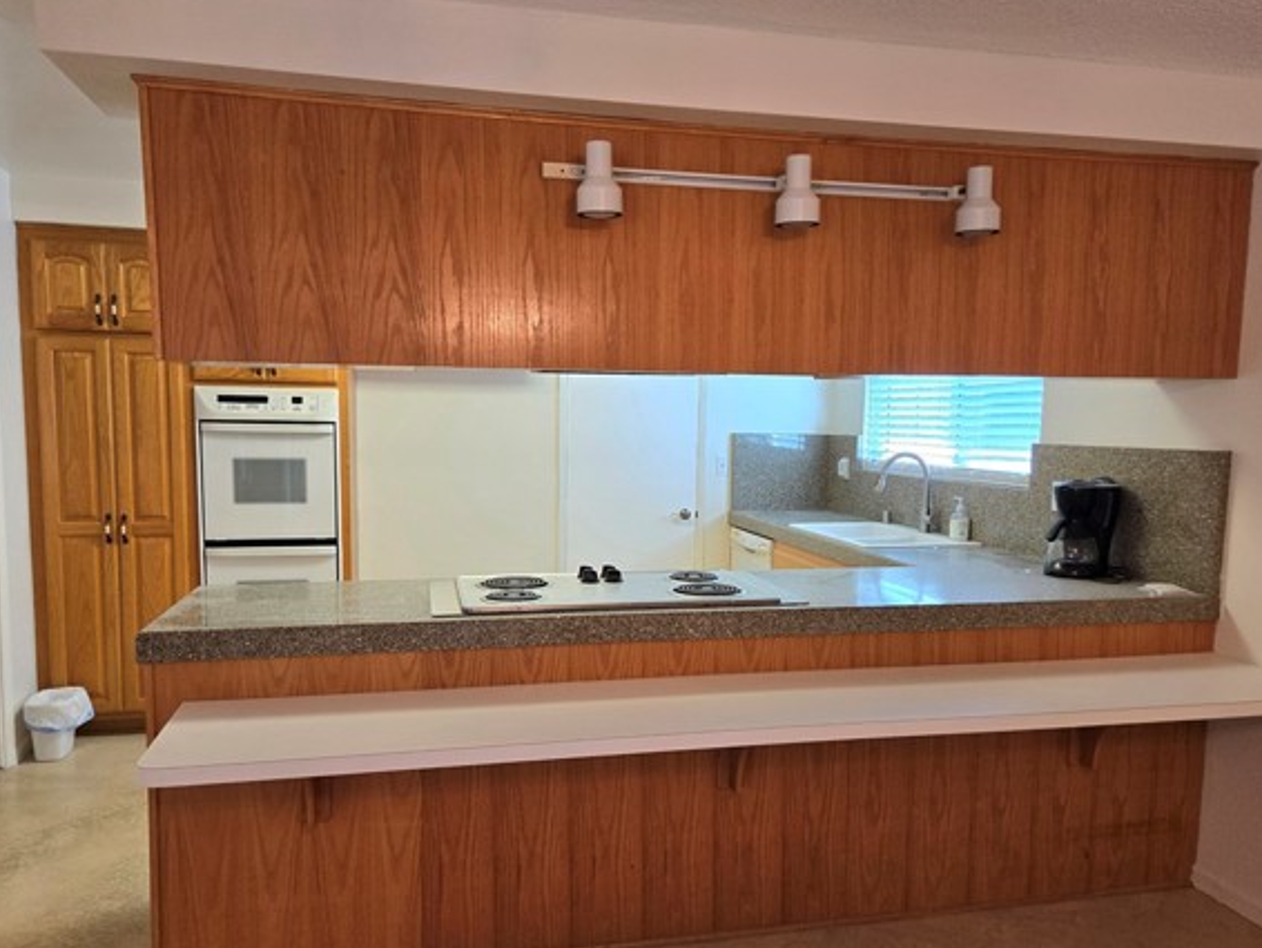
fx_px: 948
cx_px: 631
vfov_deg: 53.0
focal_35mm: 26
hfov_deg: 67.3
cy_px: 520
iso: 200
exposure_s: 1/120
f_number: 1.8
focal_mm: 5.4
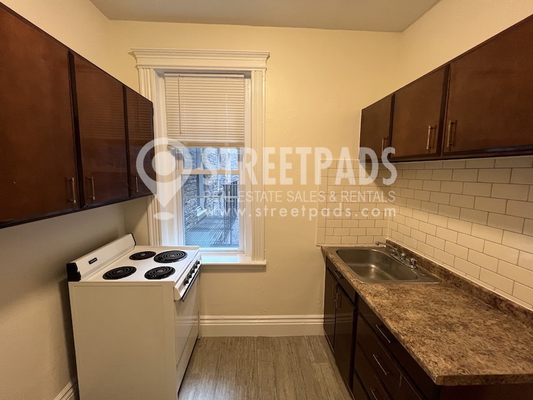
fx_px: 200
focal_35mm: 13
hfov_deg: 106.2
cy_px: 200
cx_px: 266
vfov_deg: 89.9
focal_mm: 1.57
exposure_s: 1/60
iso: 250
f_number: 1.8
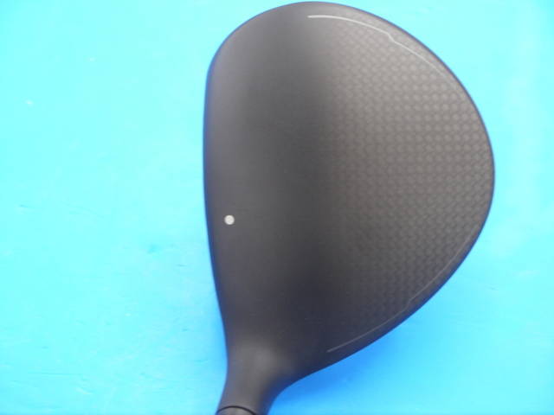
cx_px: 277
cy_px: 208
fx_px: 1344
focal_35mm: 84
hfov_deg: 23.3
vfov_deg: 17.6
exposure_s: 1/50
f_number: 5.6
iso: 800
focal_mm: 42
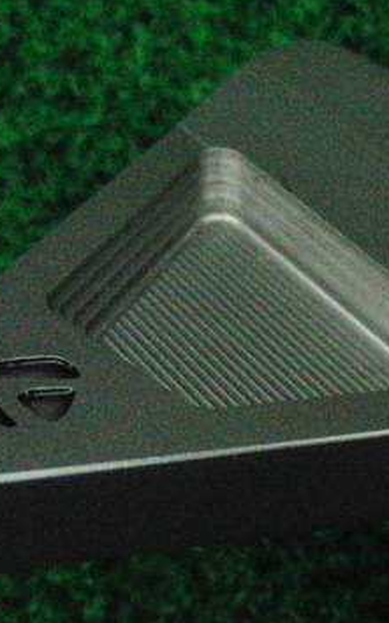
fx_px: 1205
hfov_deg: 17.6
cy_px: 405
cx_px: 452
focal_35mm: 71
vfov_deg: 28.8
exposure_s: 1/640
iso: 3200
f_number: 3.6
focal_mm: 6.42
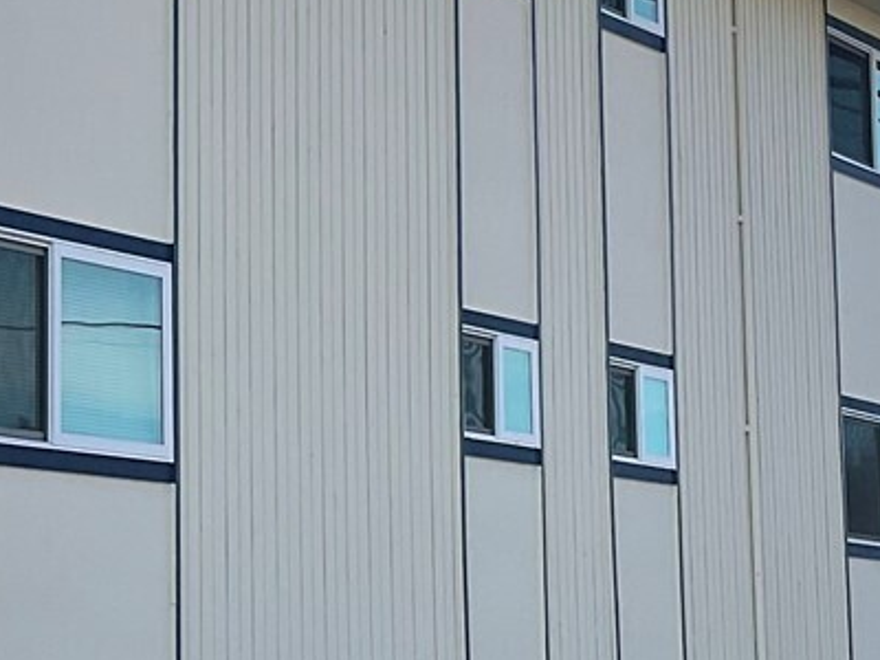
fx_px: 2949
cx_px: -46
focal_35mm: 116
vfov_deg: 12.8
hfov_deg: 16.5
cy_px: 268
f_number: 1.8
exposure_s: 1/1221
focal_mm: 3
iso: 16
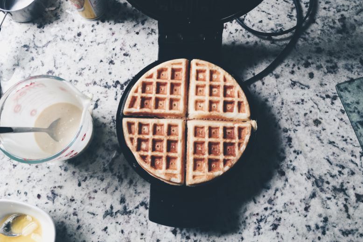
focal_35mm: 31
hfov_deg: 60.3
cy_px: 103
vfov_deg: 42.2
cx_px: 179
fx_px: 313
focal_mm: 4.15
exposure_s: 1/15
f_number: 2.2
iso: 32
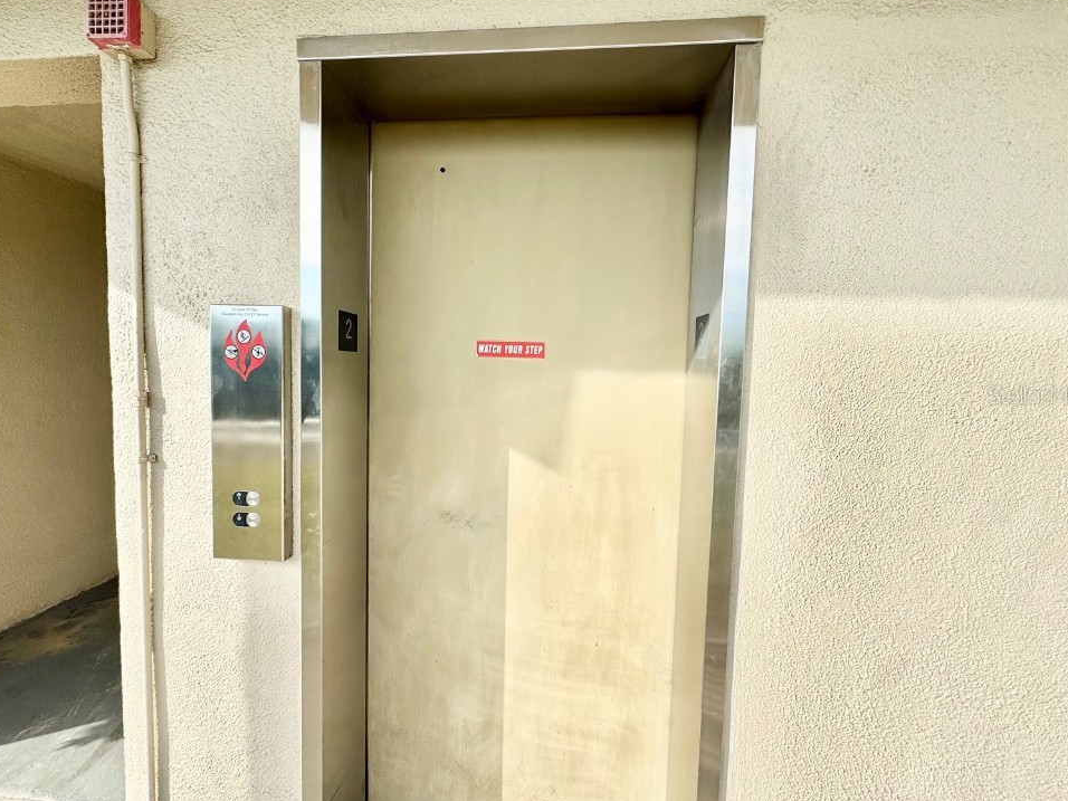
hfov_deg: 98.2
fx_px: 463
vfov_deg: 81.7
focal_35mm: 15
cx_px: 522
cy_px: 394
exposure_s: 1/1198
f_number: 2.2
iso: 50
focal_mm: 2.22
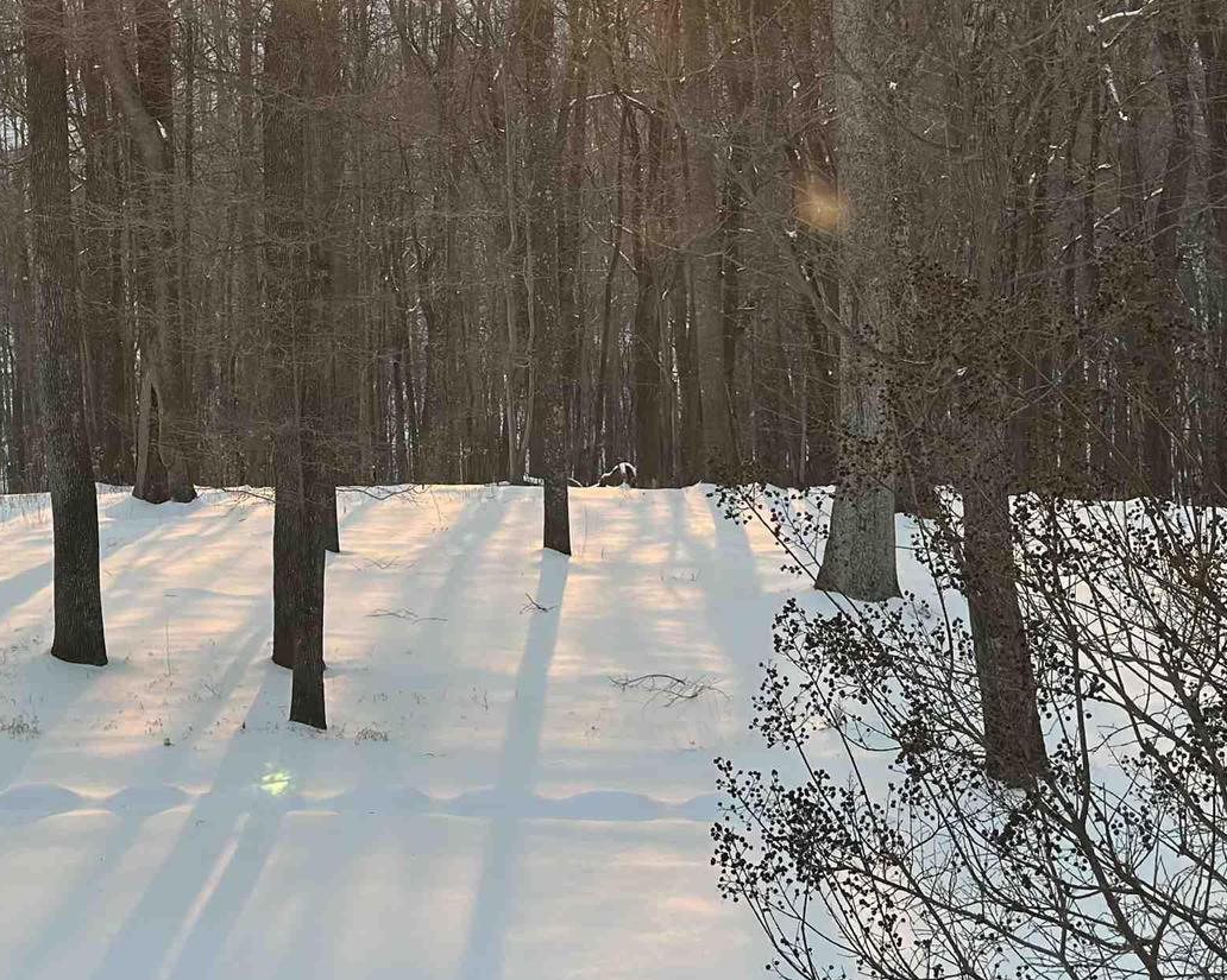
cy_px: 132
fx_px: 3376
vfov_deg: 16.4
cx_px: 429
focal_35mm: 93
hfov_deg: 20.5
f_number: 1.78
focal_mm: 6.86
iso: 100
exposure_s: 1/60
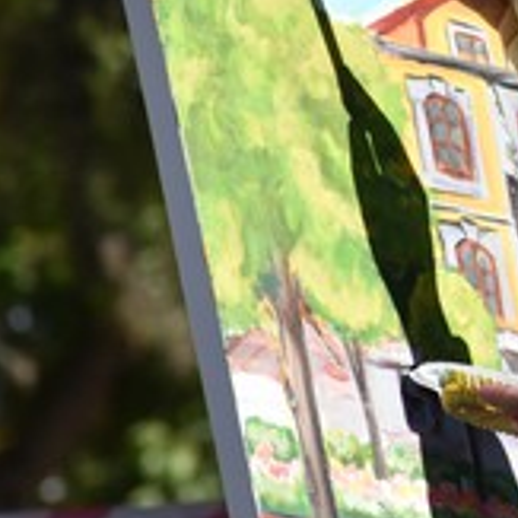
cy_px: 122
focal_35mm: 732
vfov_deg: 2.4
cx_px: 855
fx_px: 12393
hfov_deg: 2.4
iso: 500
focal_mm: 140
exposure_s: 1/1000
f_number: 8
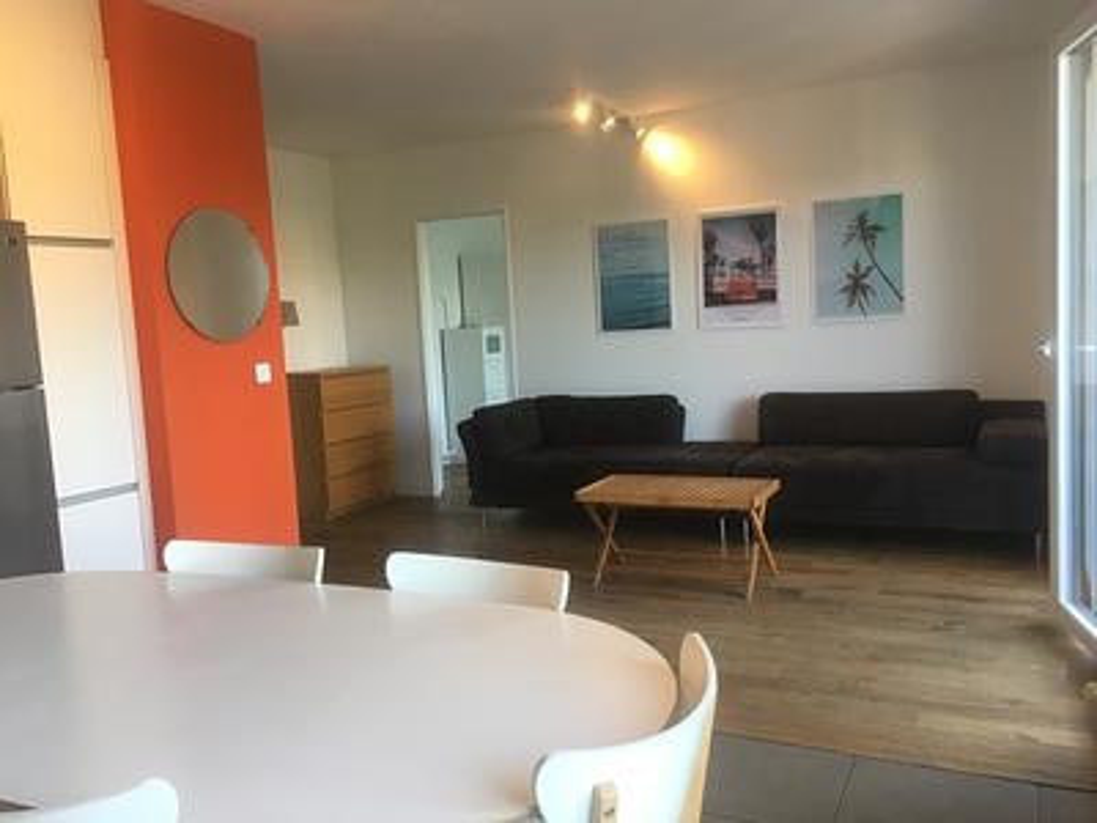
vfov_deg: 48.2
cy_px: 412
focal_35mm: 29
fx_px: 919
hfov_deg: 61.7
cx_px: 548
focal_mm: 4.15
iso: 32
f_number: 2.2
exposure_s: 1/33
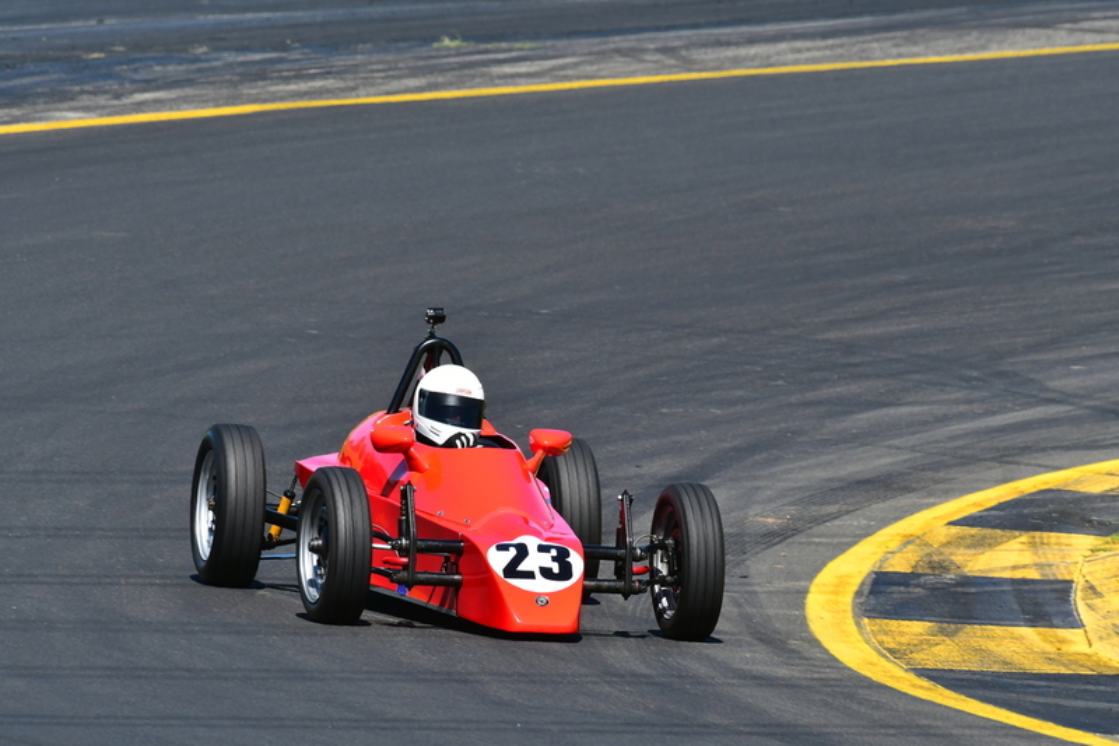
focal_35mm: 750
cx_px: 560
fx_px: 23306
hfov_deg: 2.8
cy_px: 373
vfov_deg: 1.8
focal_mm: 500
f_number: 10
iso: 400
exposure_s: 1/640
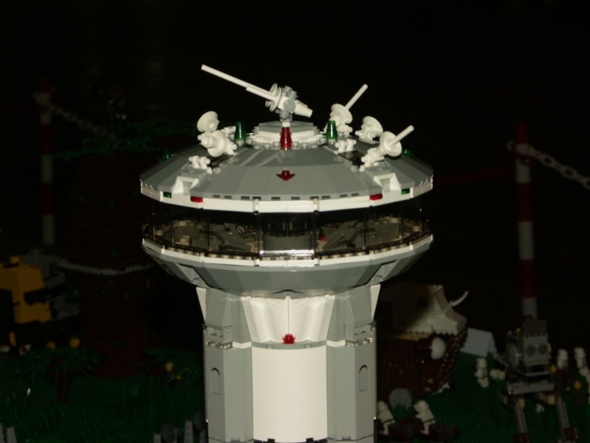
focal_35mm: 112
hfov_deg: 17.6
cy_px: 222
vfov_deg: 13.2
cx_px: 295
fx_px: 1909
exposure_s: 1/100
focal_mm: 28.69
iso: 200
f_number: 5.6
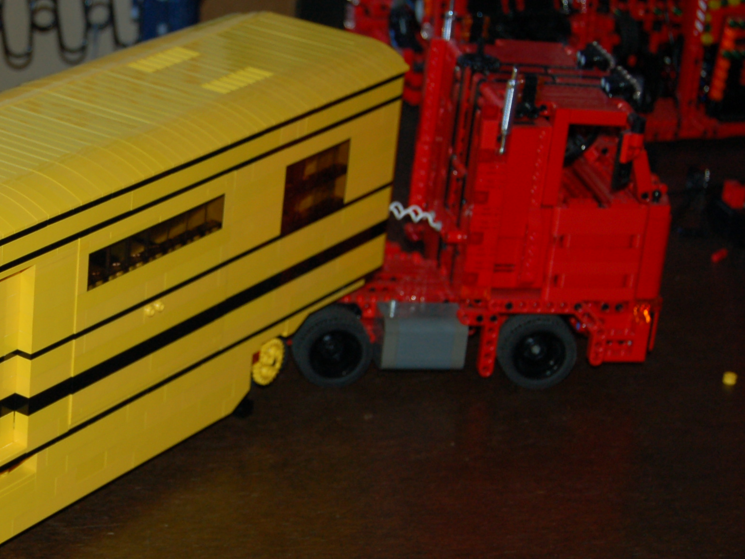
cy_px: 317
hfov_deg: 18.4
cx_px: 75
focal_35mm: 105
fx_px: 2260
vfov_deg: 14.1
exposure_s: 1/60
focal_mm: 38
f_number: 4.8
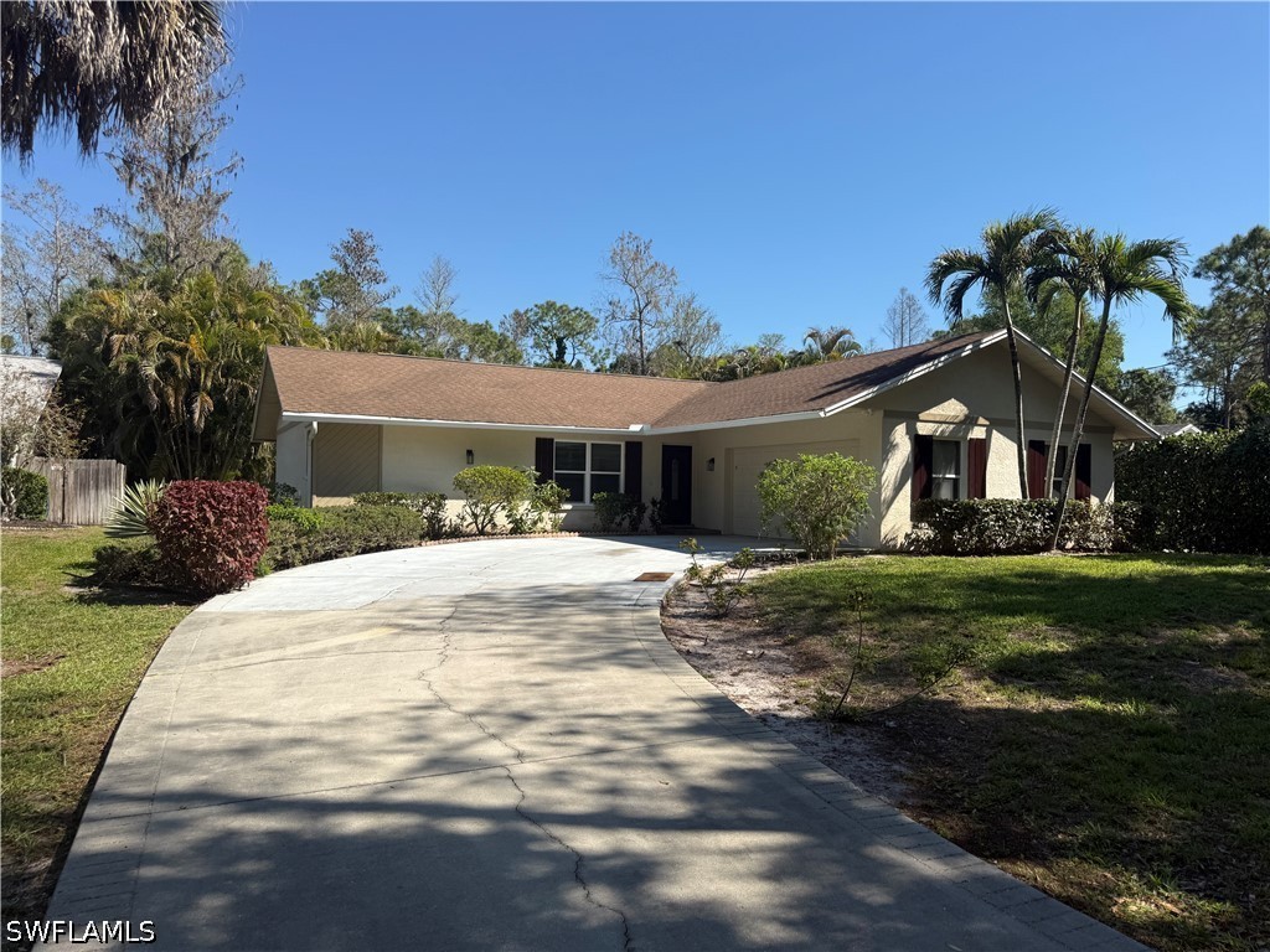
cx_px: 635
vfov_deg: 56.8
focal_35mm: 24
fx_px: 881
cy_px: 476
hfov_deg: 71.6
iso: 80
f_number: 1.78
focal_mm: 6.76
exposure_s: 1/3759
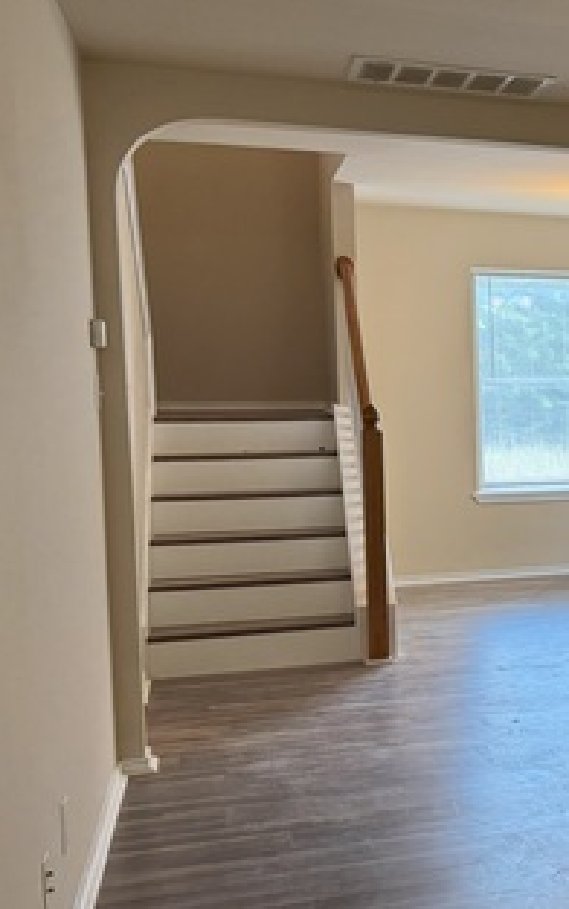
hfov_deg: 21.1
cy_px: 491
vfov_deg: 38.8
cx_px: 851
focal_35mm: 52
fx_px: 1288
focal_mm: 6.76
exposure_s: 1/120
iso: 200
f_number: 1.78
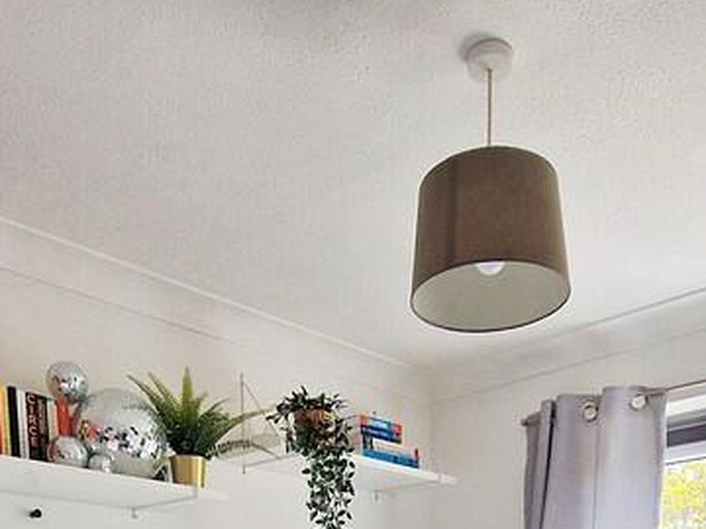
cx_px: 418
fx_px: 755
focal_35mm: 37
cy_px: 741
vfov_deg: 28.8
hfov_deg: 49.9
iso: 125
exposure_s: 1/60
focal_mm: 2.2
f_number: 2.2
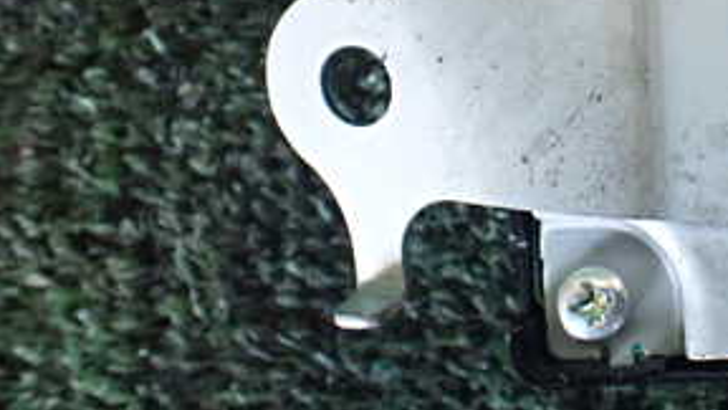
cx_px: 756
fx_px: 1313
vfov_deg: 17.4
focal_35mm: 68
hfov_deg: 28.7
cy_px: 28
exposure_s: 1/100
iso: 800
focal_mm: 5.4
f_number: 2.3
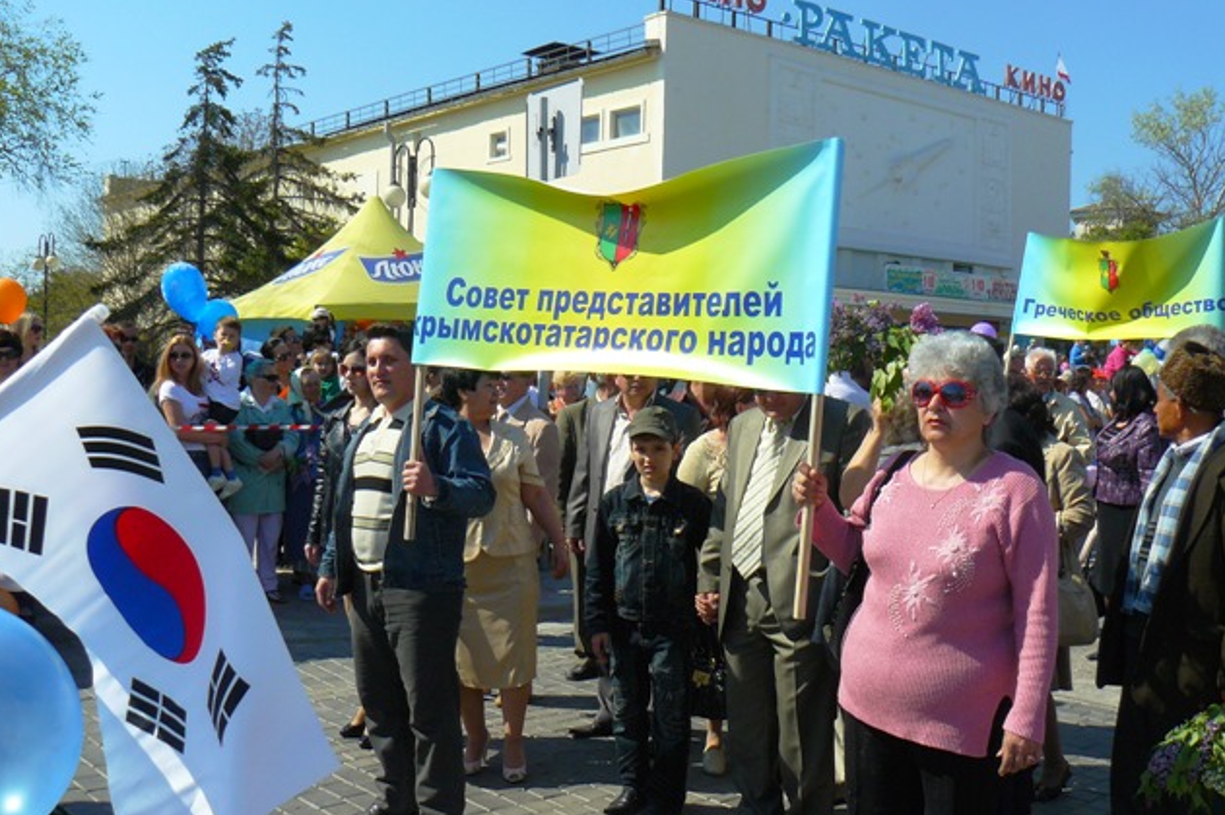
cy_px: 382
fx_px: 1292
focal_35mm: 38
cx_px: 608
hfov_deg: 50.7
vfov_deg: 35.0
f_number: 6.3
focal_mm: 6
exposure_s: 1/400
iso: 100
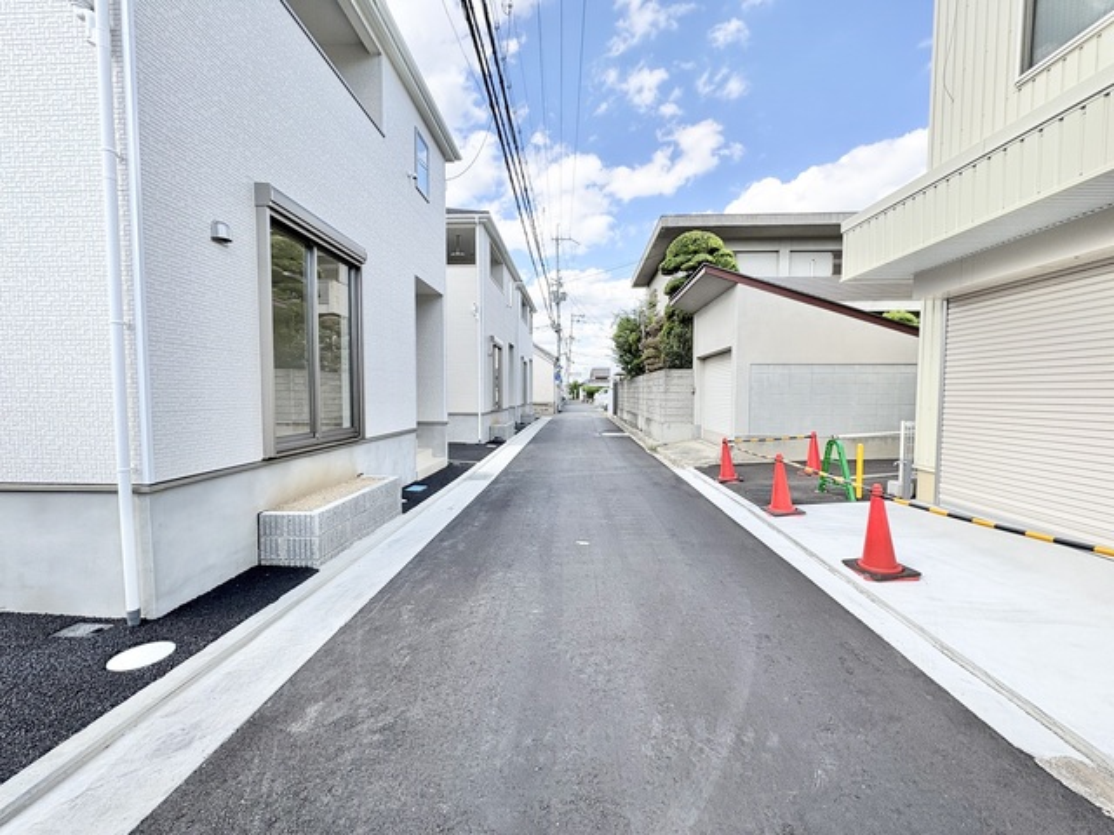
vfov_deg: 85.7
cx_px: 557
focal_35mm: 14
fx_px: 451
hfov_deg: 102.1
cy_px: 418
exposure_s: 1/787
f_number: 2.2
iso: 64
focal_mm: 2.22
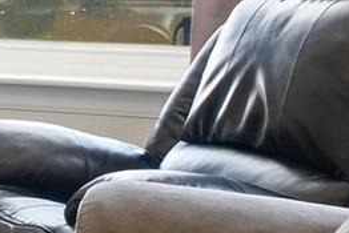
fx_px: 1212
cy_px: -52
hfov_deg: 12.1
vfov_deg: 10.8
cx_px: -554
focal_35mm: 125
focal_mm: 16
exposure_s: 1/400
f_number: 8
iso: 400
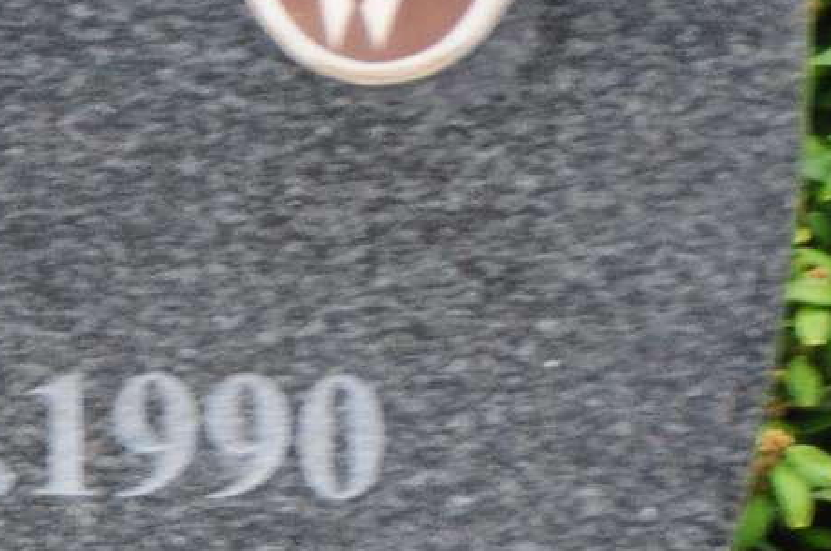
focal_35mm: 739
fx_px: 17037
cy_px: 351
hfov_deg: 2.8
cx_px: -838
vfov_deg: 1.9
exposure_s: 1/100
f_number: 7.1
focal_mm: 105
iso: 640
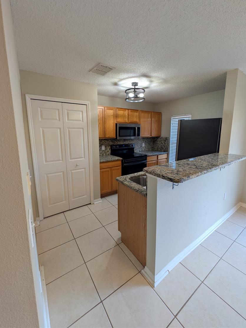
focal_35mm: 13
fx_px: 123
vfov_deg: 105.9
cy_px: 151
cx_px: 128
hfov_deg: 89.9
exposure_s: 1/120
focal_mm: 2.02
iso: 104
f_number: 1.7
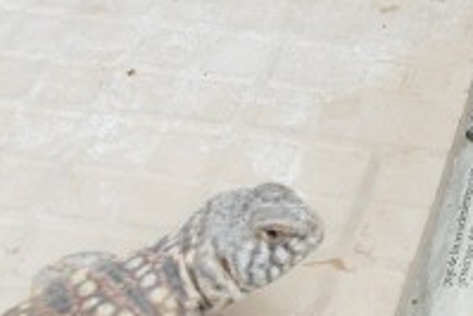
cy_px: 221
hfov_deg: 16.0
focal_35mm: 117
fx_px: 1538
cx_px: 713
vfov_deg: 11.7
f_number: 3.2
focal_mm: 6.3
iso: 100
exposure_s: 1/180
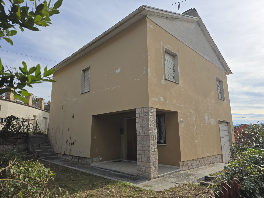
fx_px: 175
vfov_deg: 58.9
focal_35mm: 23
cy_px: 99
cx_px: 132
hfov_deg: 73.9
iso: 12
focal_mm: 6.3
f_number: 1.7
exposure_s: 1/1497
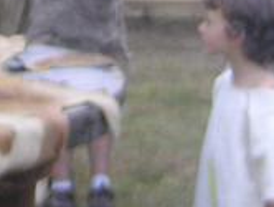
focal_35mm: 267
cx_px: 10
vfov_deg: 5.5
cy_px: -182
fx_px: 2116
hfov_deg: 7.4
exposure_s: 1/45
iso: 50
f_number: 2.8
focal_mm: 6.1
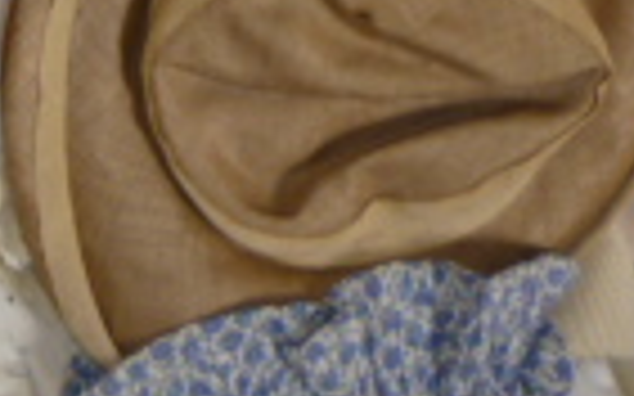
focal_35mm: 140
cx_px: -468
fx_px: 2418
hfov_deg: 13.5
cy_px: -171
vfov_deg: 9.1
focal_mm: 5.2
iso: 100
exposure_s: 1/30
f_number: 3.3
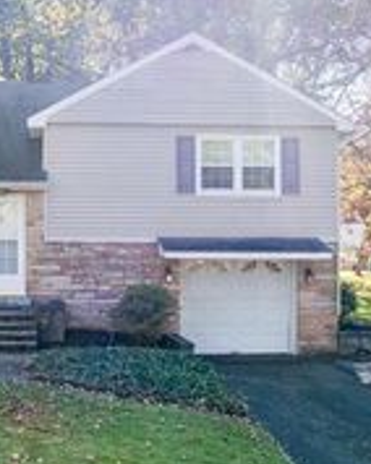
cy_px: 223
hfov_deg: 25.8
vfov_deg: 32.5
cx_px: 86
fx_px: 797
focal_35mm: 58
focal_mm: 8.38
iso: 100
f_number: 2.8
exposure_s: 1/2500
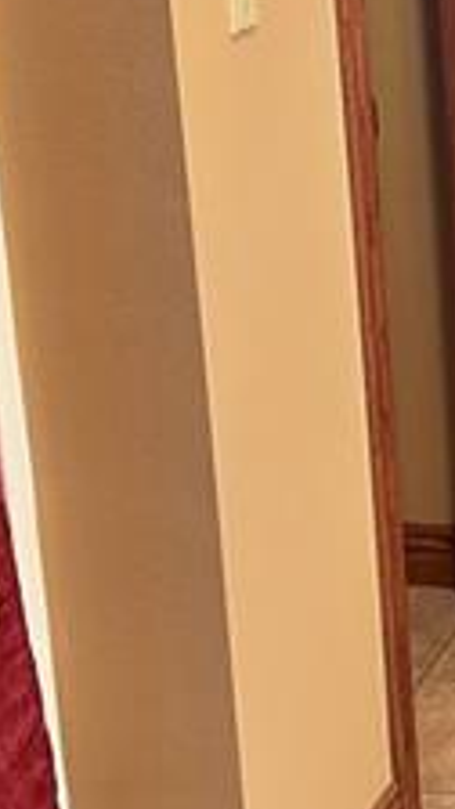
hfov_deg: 12.0
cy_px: 289
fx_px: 2081
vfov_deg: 21.9
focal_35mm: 97
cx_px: 654
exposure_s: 1/60
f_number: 1.6
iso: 400
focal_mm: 5.1
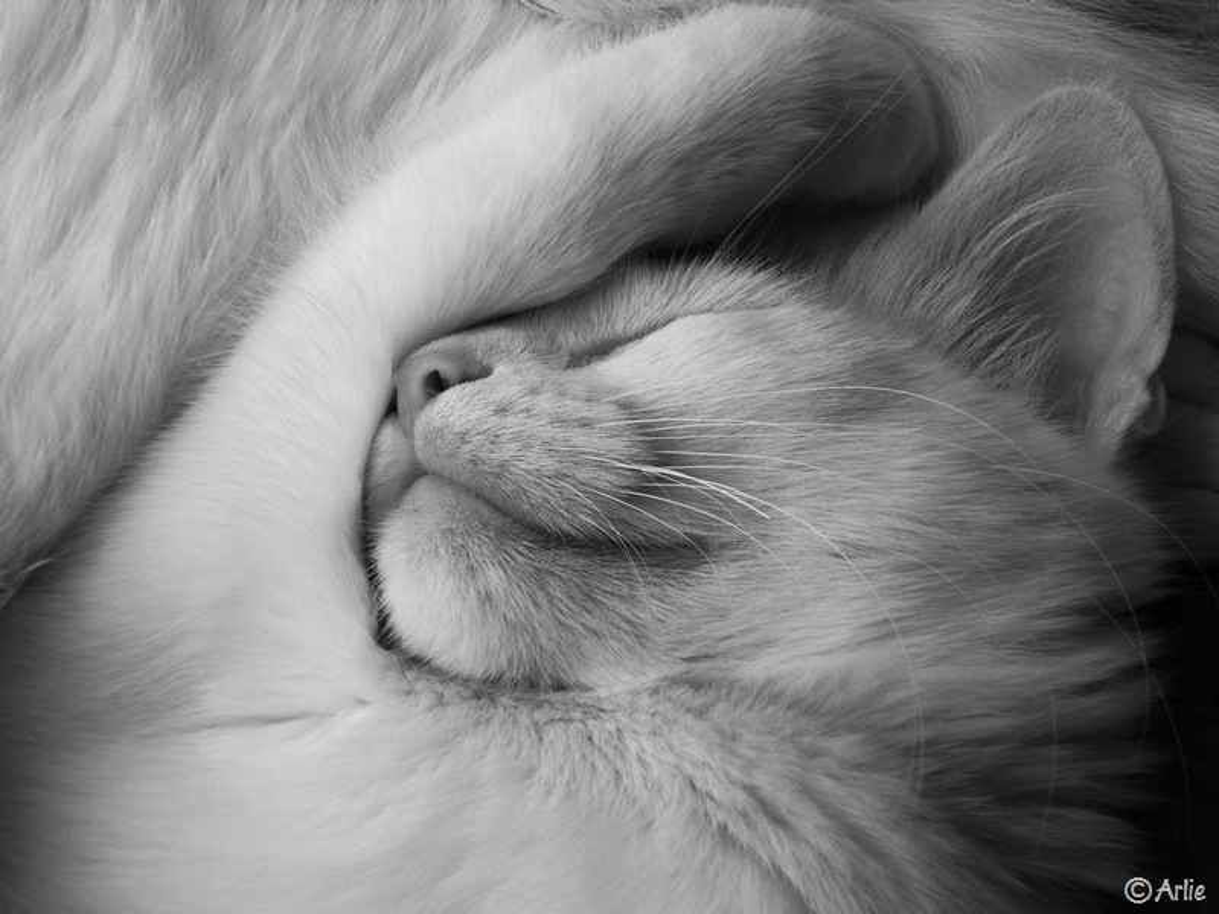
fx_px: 2817
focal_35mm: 80
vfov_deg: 18.4
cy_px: 457
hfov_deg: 24.4
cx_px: 610
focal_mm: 14
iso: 100
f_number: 5.3
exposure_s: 1/60
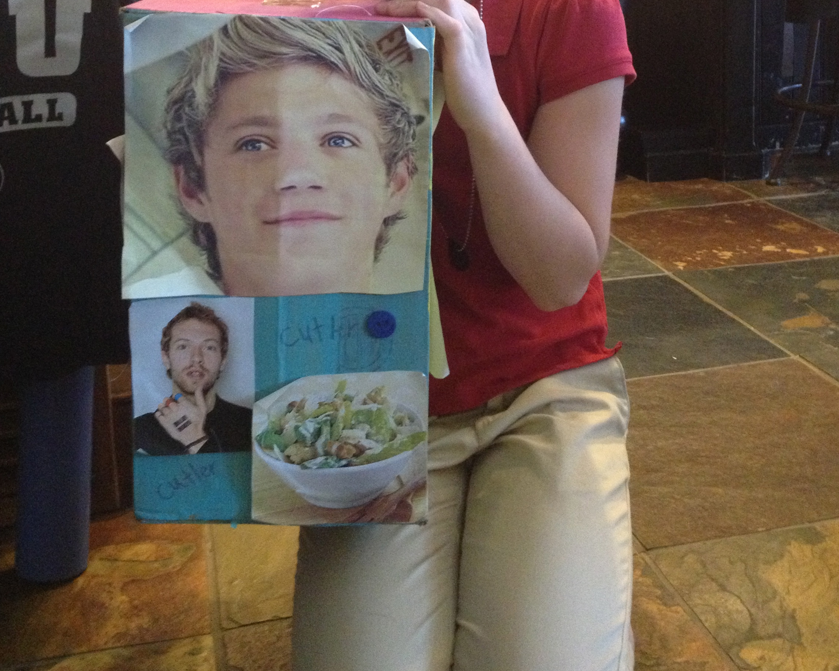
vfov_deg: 29.9
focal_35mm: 49
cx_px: 443
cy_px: 105
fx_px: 1217
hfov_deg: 38.0
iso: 400
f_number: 2.4
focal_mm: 4.28
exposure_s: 1/20
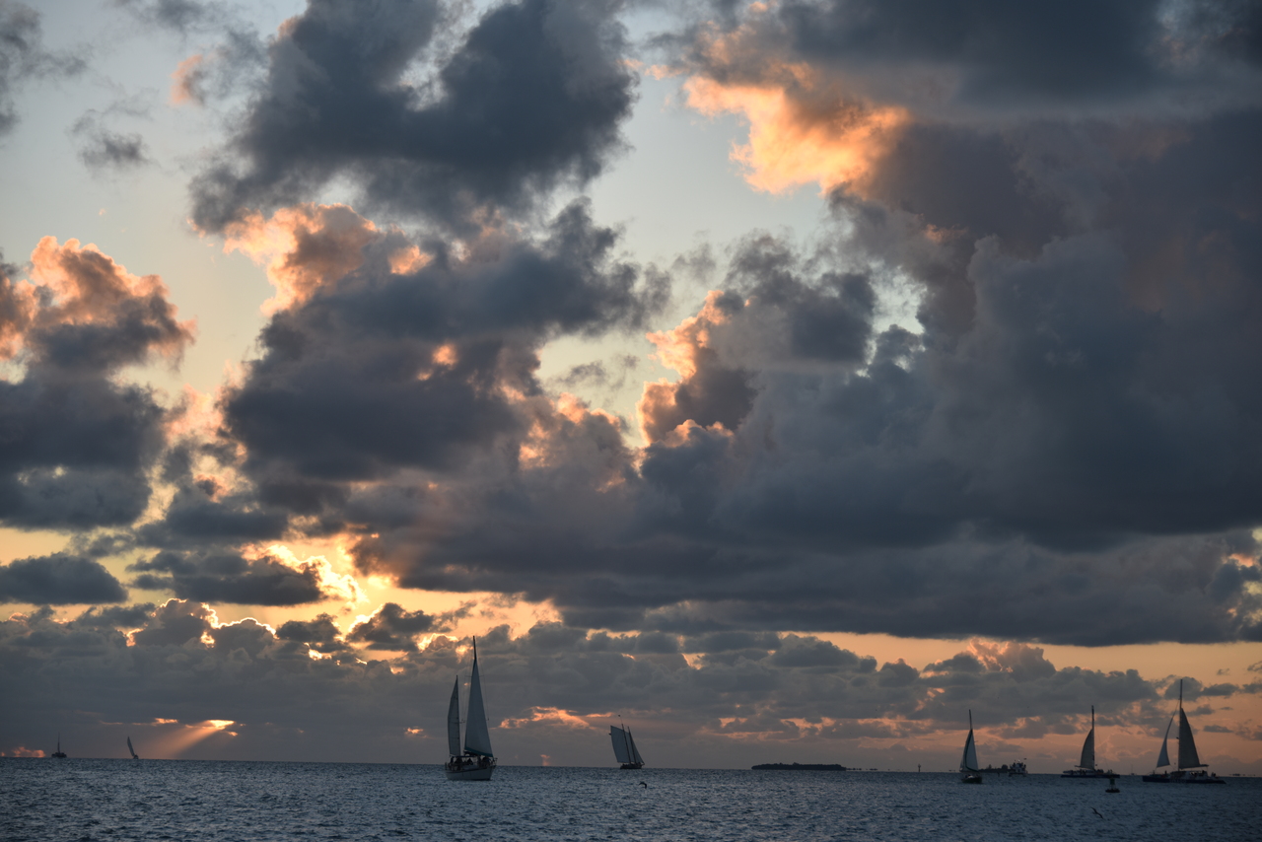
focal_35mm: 105
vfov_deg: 13.0
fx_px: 3681
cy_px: 421
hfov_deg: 19.5
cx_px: 631
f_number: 5.3
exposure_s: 1/250
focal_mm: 105
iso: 110
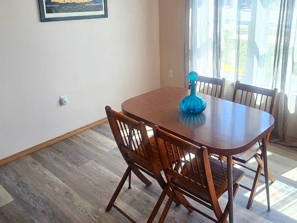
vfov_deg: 43.6
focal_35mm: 32
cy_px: 76
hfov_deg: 56.4
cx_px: 179
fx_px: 275
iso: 64
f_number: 2.2
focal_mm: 1.74
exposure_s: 1/60
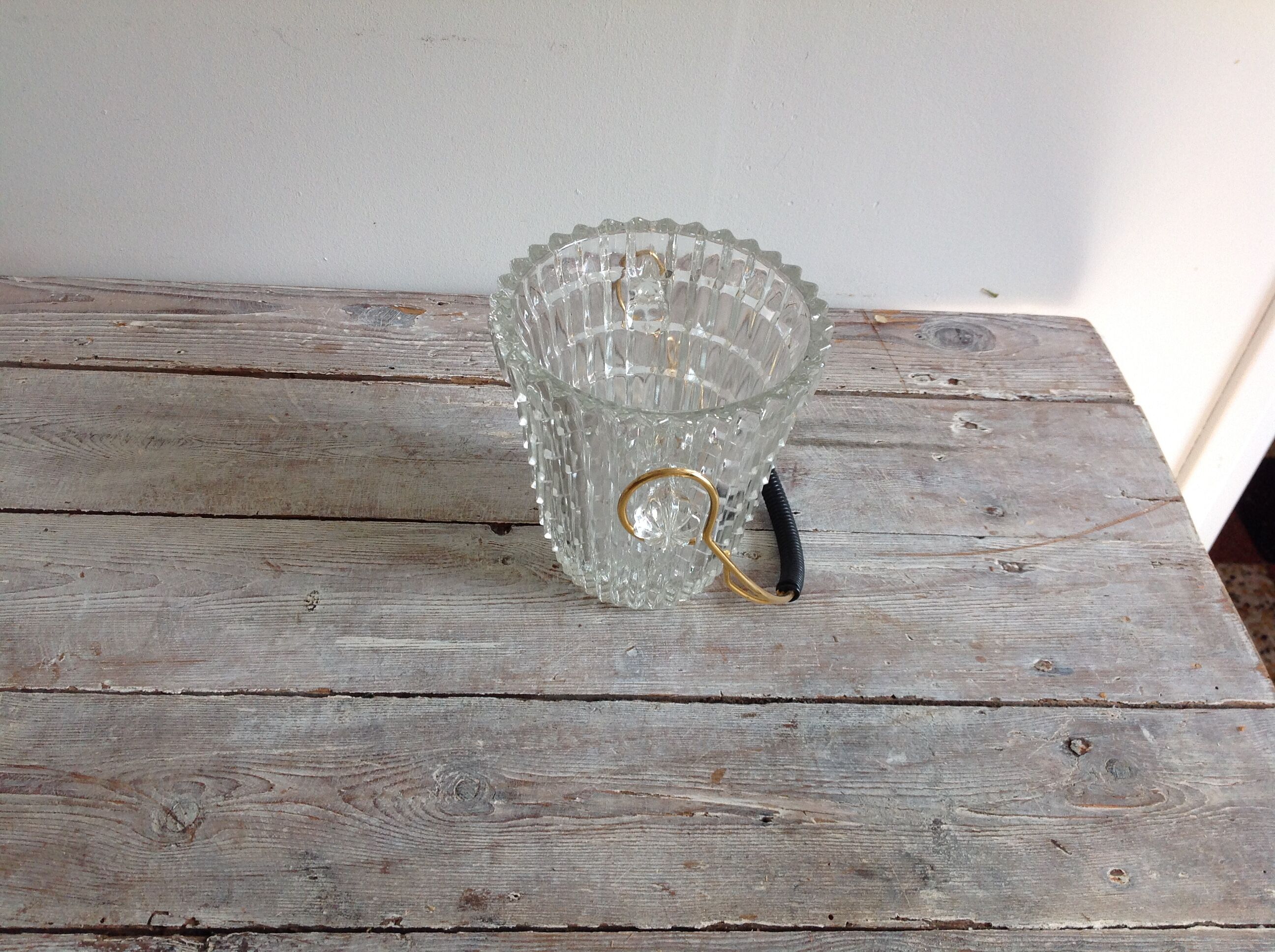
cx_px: 638
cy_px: 476
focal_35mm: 35
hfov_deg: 52.7
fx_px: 1287
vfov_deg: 40.6
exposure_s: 1/120
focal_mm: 4.28
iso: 80
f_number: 2.4
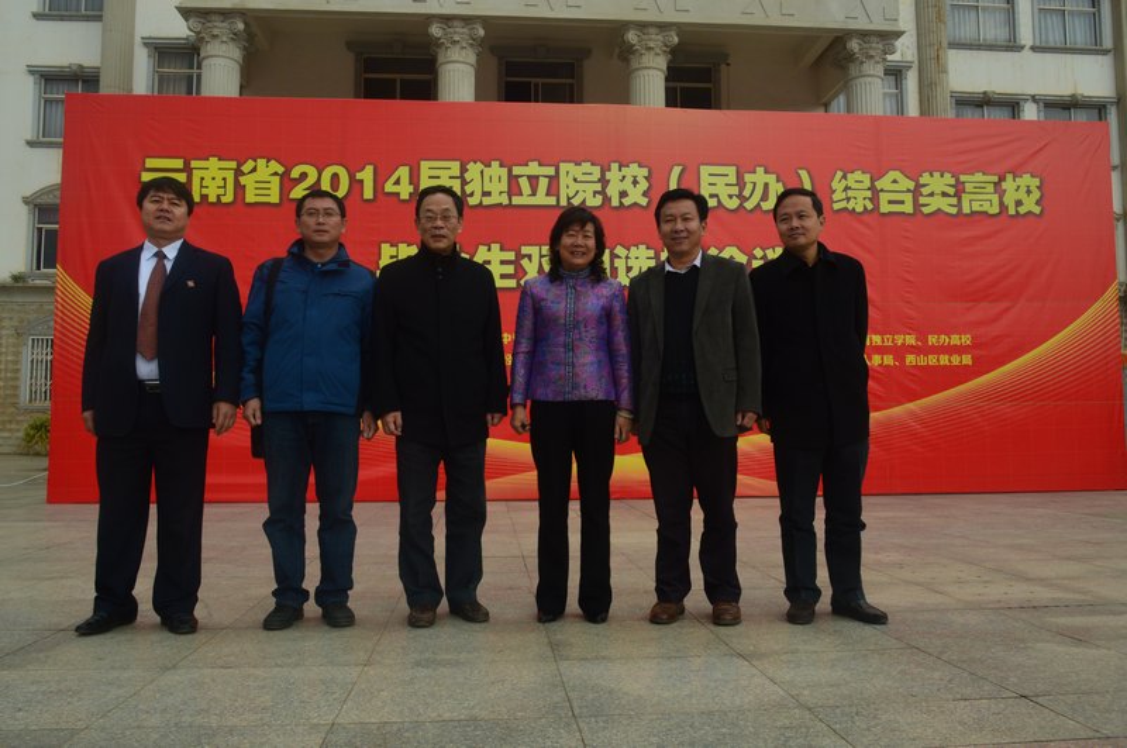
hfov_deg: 67.5
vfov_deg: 47.8
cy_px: 374
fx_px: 844
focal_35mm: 27
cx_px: 564
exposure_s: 1/250
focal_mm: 18
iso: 400
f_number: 10
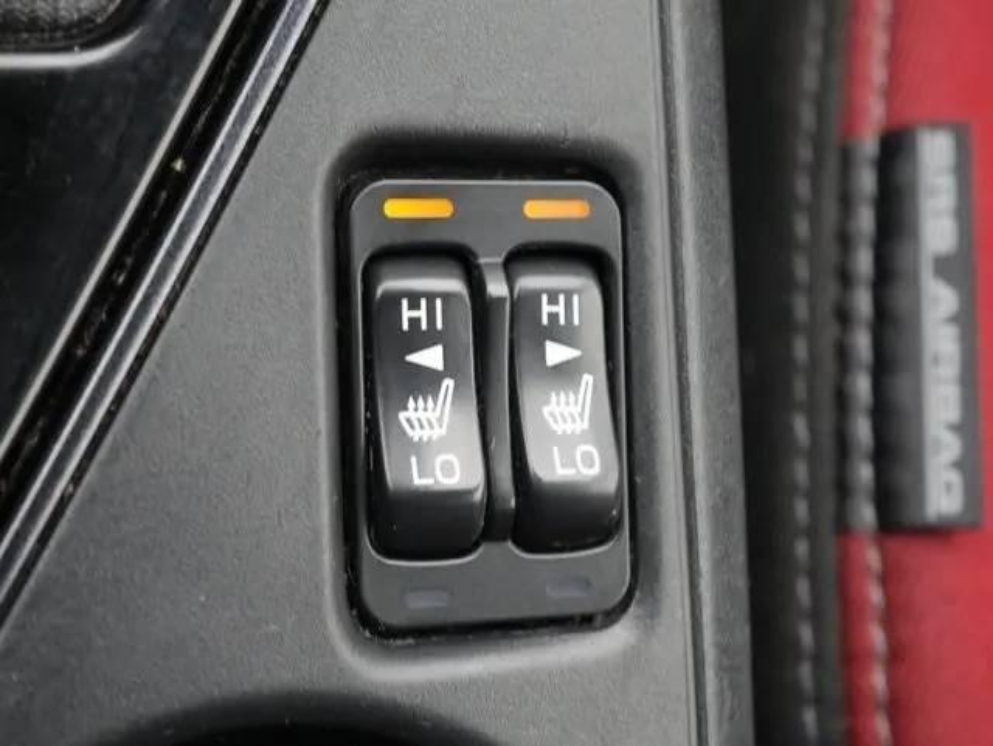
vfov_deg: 19.9
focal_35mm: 74
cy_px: 373
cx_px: 496
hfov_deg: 26.3
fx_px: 2124
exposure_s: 1/80
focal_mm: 37
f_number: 5.5
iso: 1250
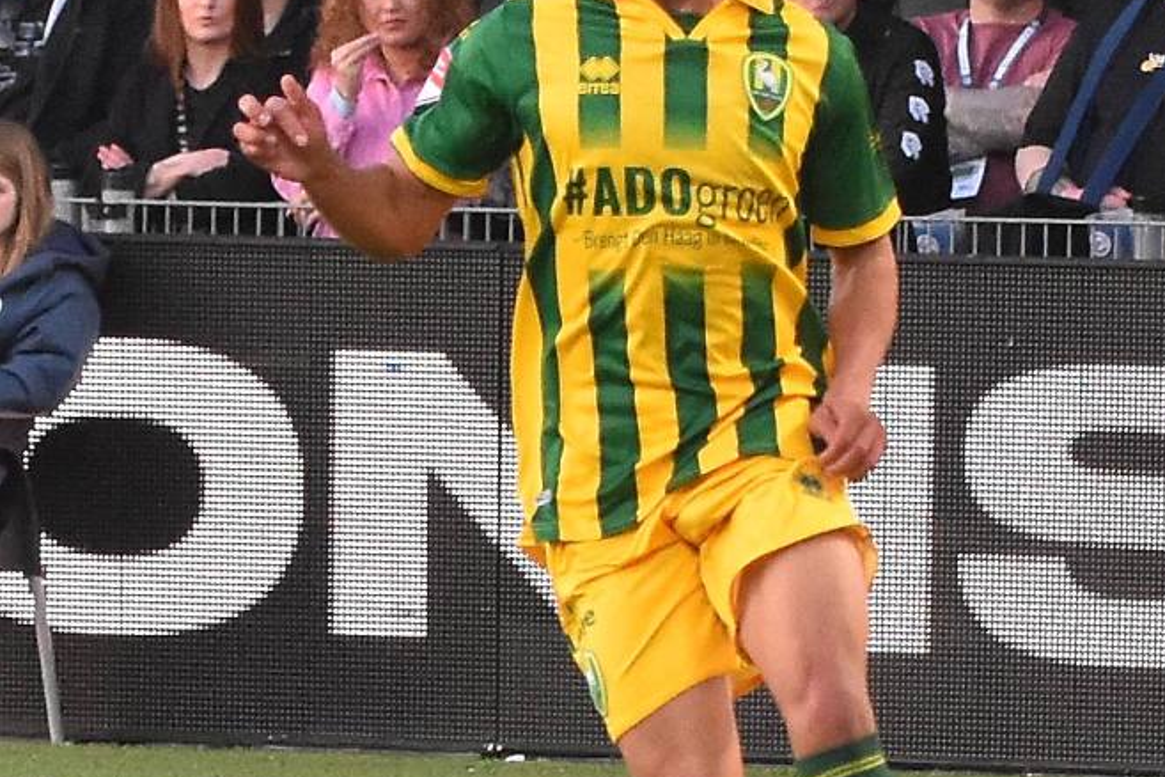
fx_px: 15597
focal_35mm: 482
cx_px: 424
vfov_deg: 2.9
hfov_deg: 4.3
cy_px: 349
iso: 2000
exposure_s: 1/640
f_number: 4
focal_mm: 110
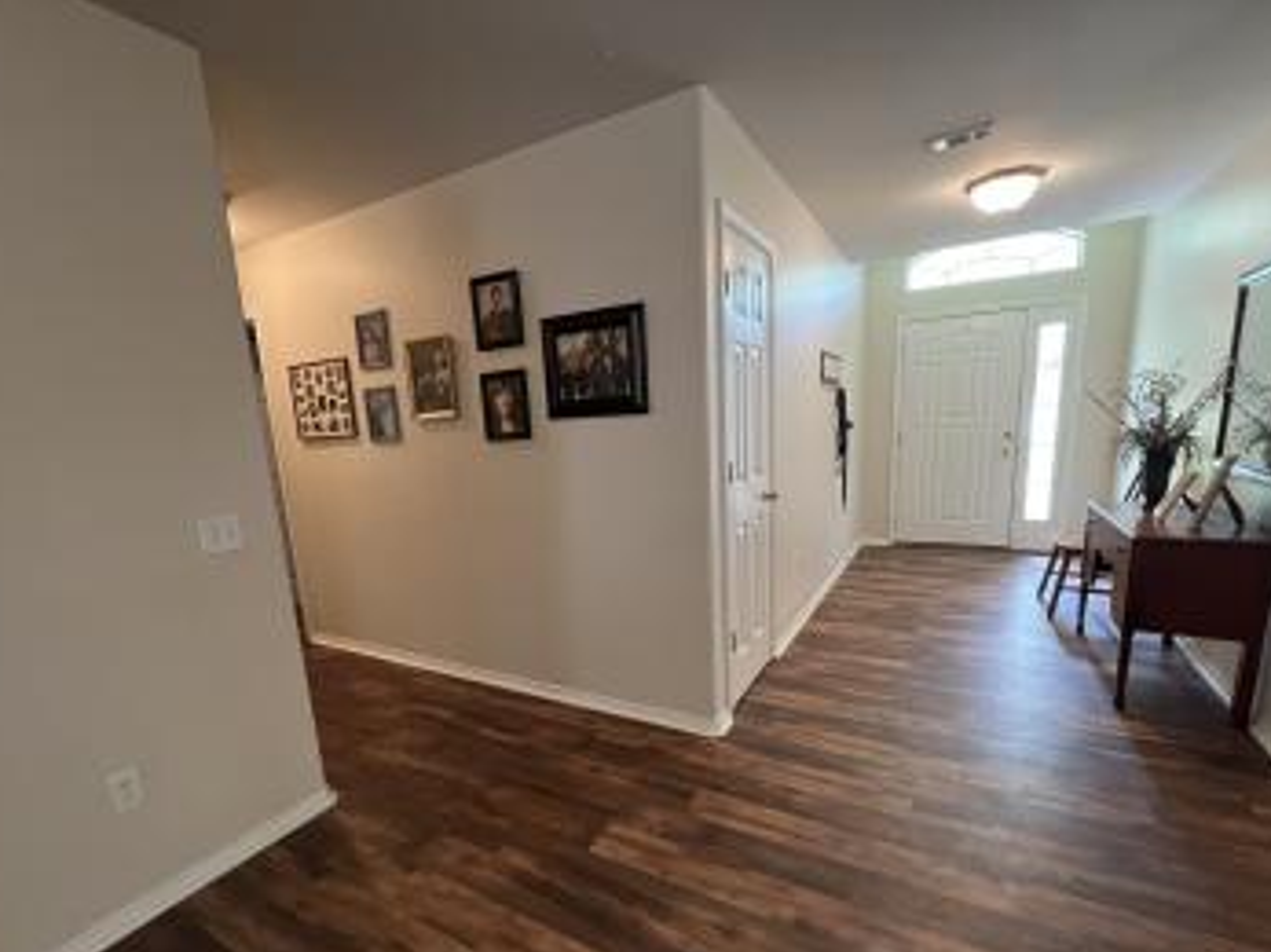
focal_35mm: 15
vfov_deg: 81.2
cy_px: 542
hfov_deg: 98.2
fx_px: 551
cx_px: 619
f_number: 1.8
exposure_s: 1/60
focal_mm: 1.57
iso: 500
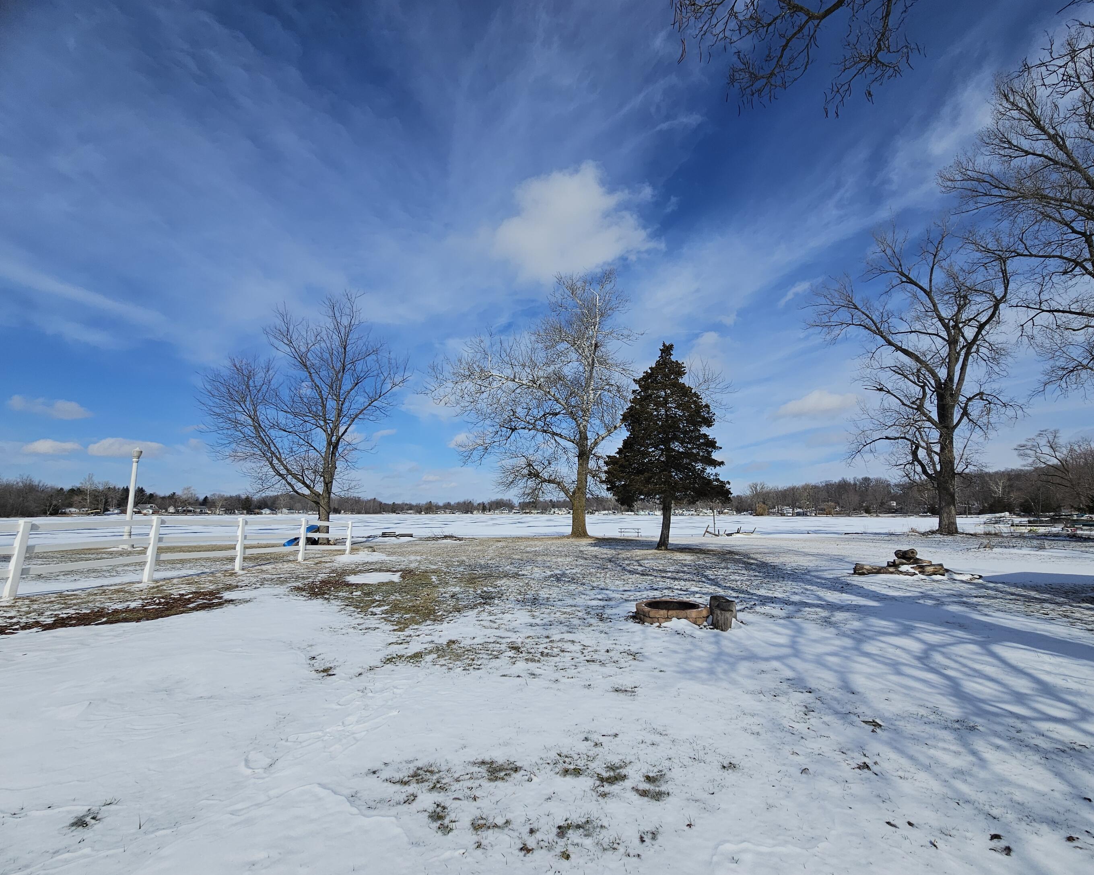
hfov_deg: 100.6
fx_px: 453
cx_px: 578
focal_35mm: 14
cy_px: 445
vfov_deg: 88.0
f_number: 2.2
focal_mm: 2.2
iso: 50
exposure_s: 1/6294
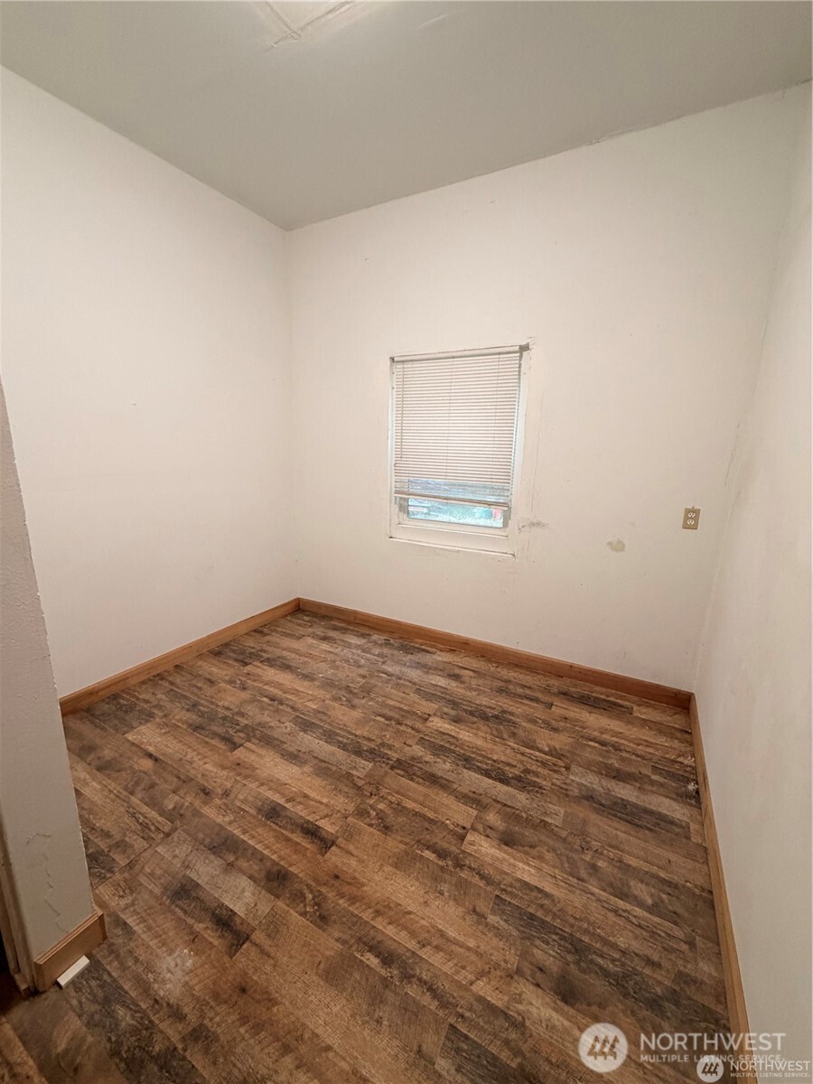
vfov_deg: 102.1
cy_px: 542
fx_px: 438
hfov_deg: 85.7
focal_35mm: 14
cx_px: 406
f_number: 2.2
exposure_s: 1/60
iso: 250
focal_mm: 2.22
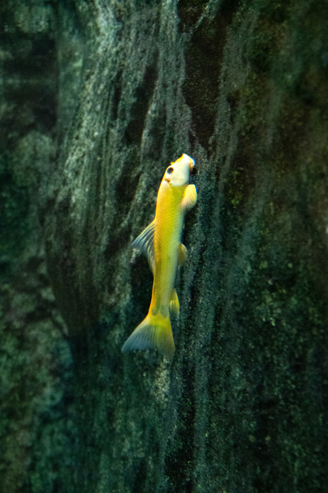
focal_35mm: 75
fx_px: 1025
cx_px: 164
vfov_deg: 27.0
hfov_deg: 18.2
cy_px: 246
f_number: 4
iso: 4000
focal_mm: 27.44
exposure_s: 1/80
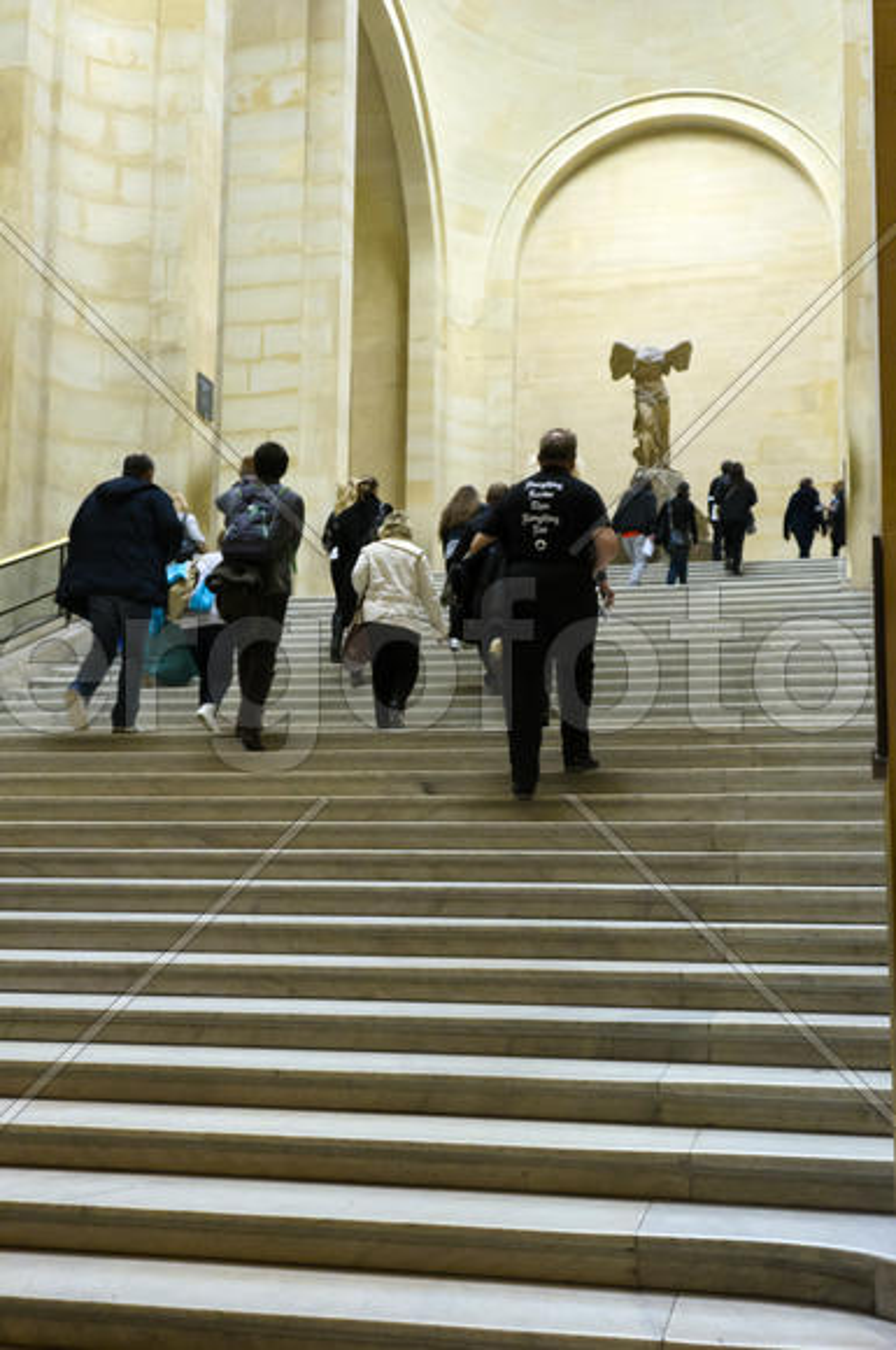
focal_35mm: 42
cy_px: 675
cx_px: 448
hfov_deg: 31.8
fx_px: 1573
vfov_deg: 46.5
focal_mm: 28
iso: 1800
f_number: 3.5
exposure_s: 1/30
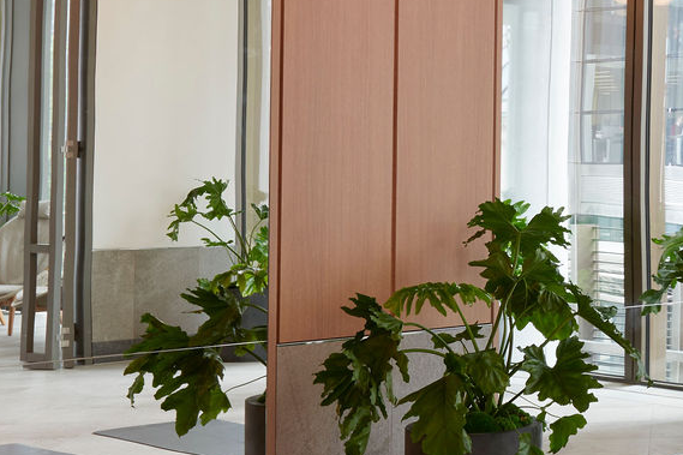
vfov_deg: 18.9
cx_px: 984
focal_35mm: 72
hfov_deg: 23.3
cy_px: 187
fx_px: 1366
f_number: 11
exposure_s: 1
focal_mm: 20
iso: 100
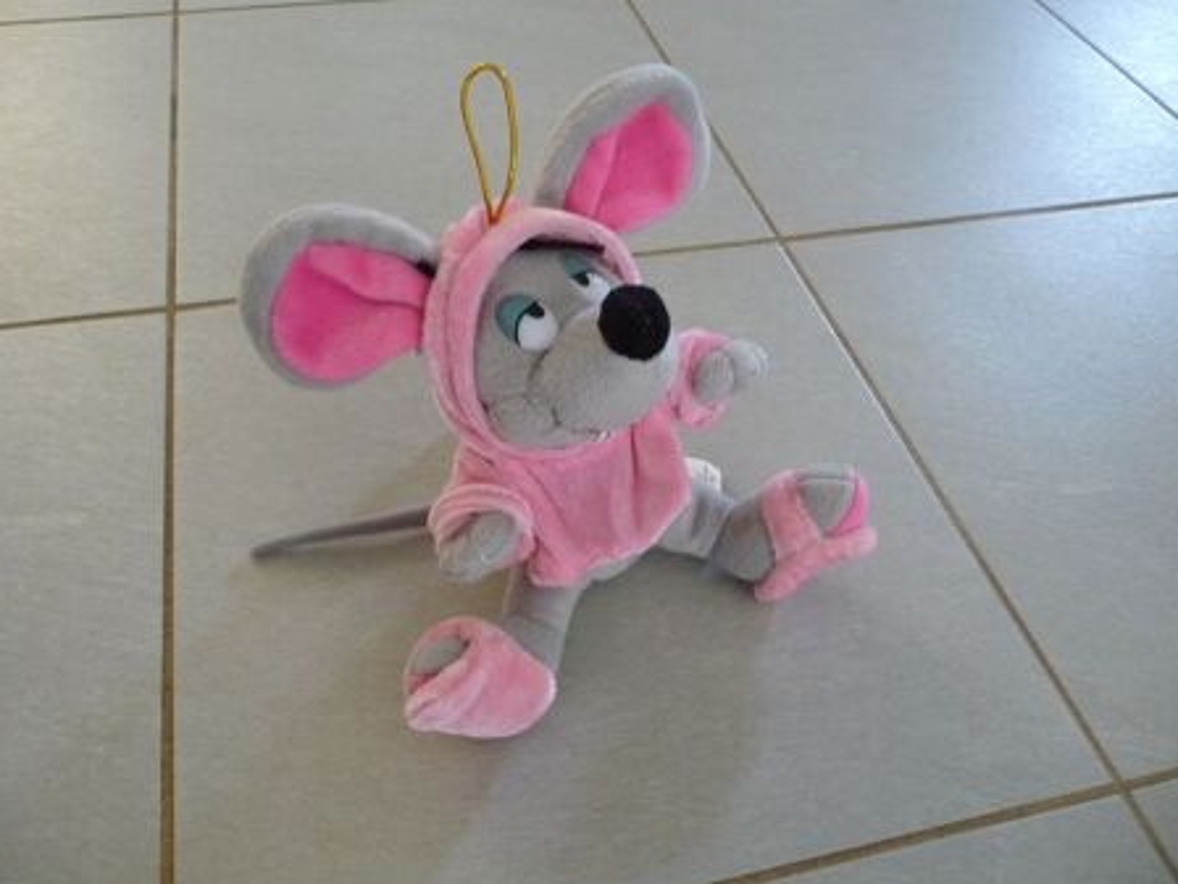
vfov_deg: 46.8
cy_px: 453
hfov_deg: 59.9
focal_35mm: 30
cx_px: 565
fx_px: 1021
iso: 400
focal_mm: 4.7
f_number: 3.3
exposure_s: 1/10
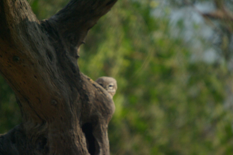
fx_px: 4855
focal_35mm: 750
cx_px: 116
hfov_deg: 2.7
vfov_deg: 1.8
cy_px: 78
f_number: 8
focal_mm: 500
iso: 800
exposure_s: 1/750
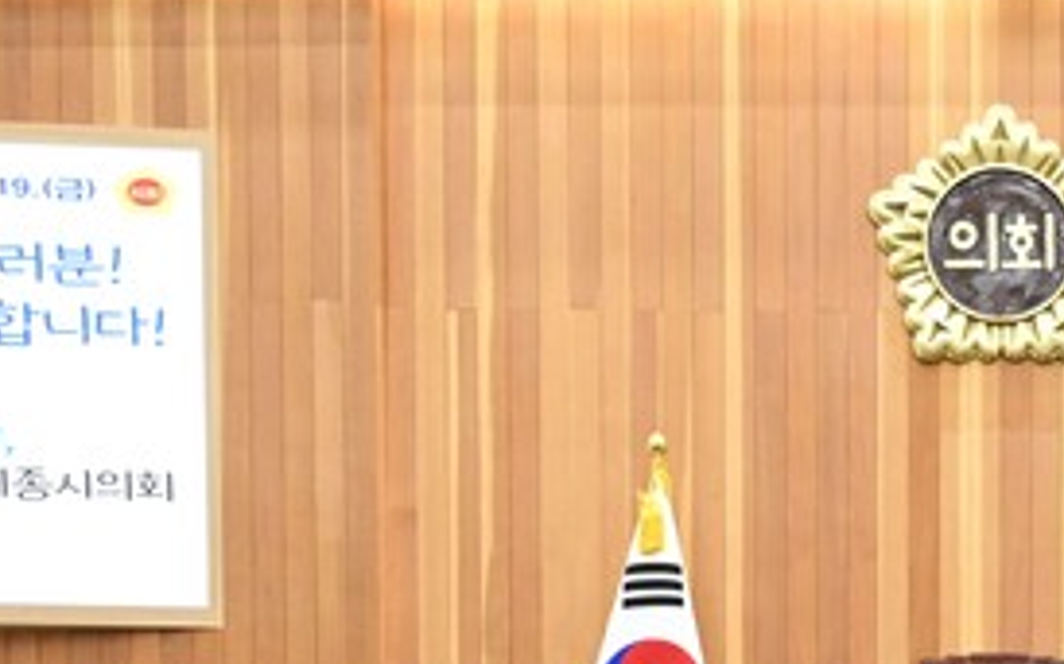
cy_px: 1095
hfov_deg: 21.4
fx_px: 2747
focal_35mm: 95
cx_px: 979
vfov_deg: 12.8
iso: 5000
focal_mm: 26.5
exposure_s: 1/400
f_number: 5
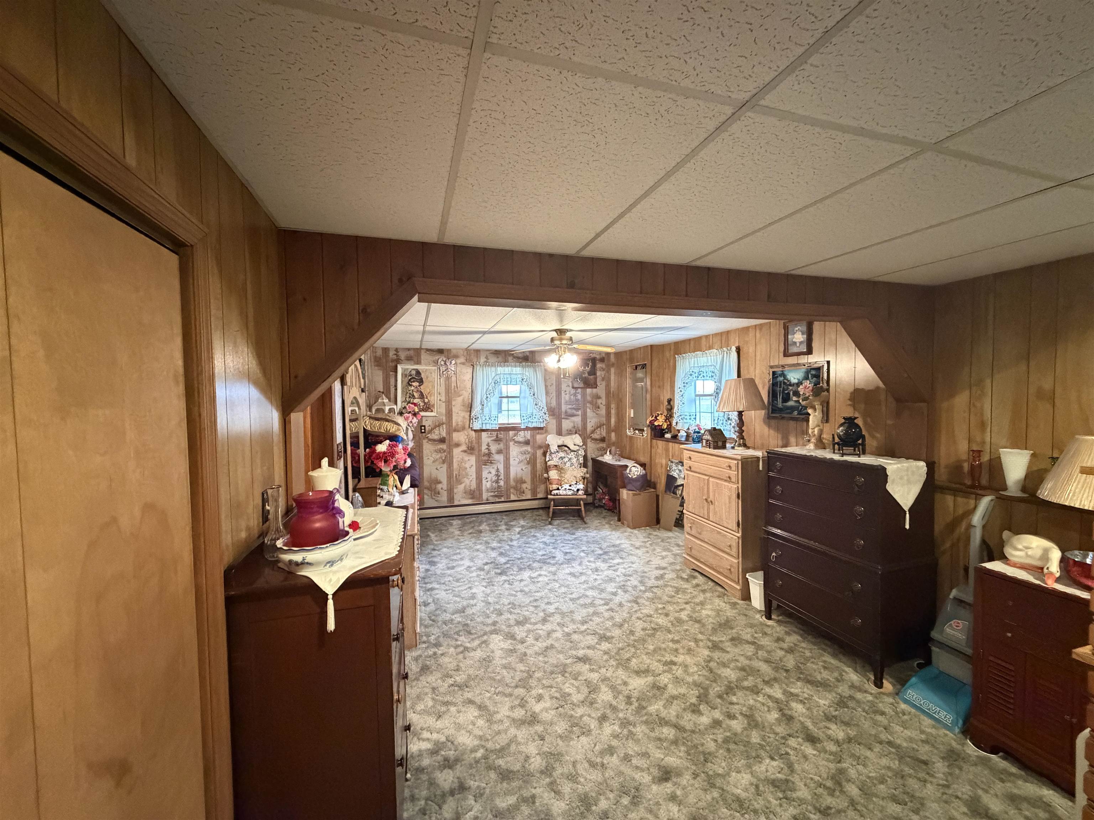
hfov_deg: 102.1
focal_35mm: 14
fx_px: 442
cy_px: 410
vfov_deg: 85.7
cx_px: 547
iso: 1250
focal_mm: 2.22
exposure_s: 1/60
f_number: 2.2
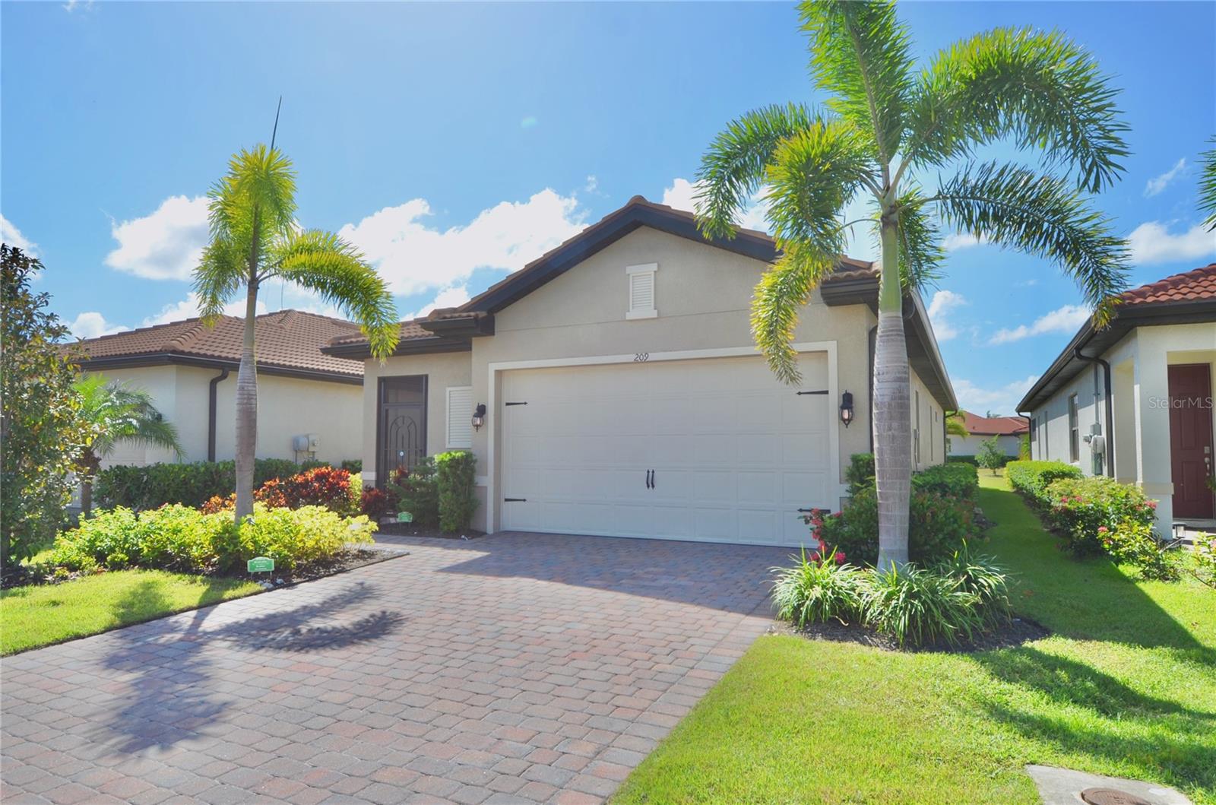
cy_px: 402
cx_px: 608
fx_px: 708
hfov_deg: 81.3
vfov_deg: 59.2
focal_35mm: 21
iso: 100
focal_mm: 14
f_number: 9
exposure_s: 1/320
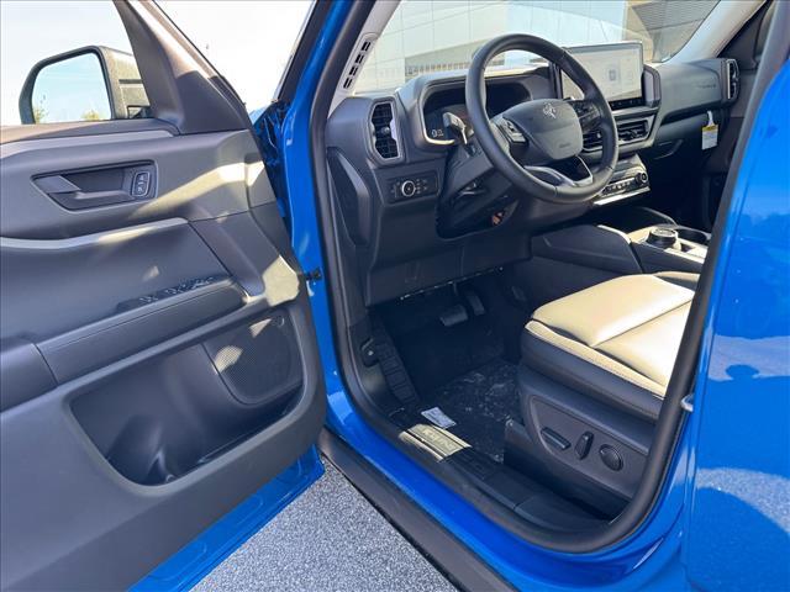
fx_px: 548
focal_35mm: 24
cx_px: 395
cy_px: 296
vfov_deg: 56.8
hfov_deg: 71.6
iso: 80
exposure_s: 1/121
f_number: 1.78
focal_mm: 6.76
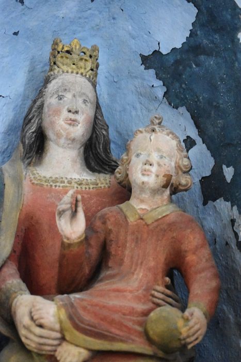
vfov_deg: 21.9
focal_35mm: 93
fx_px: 933
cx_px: 120
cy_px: 181
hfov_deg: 14.7
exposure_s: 1/30
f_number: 4.2
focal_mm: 62
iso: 12800
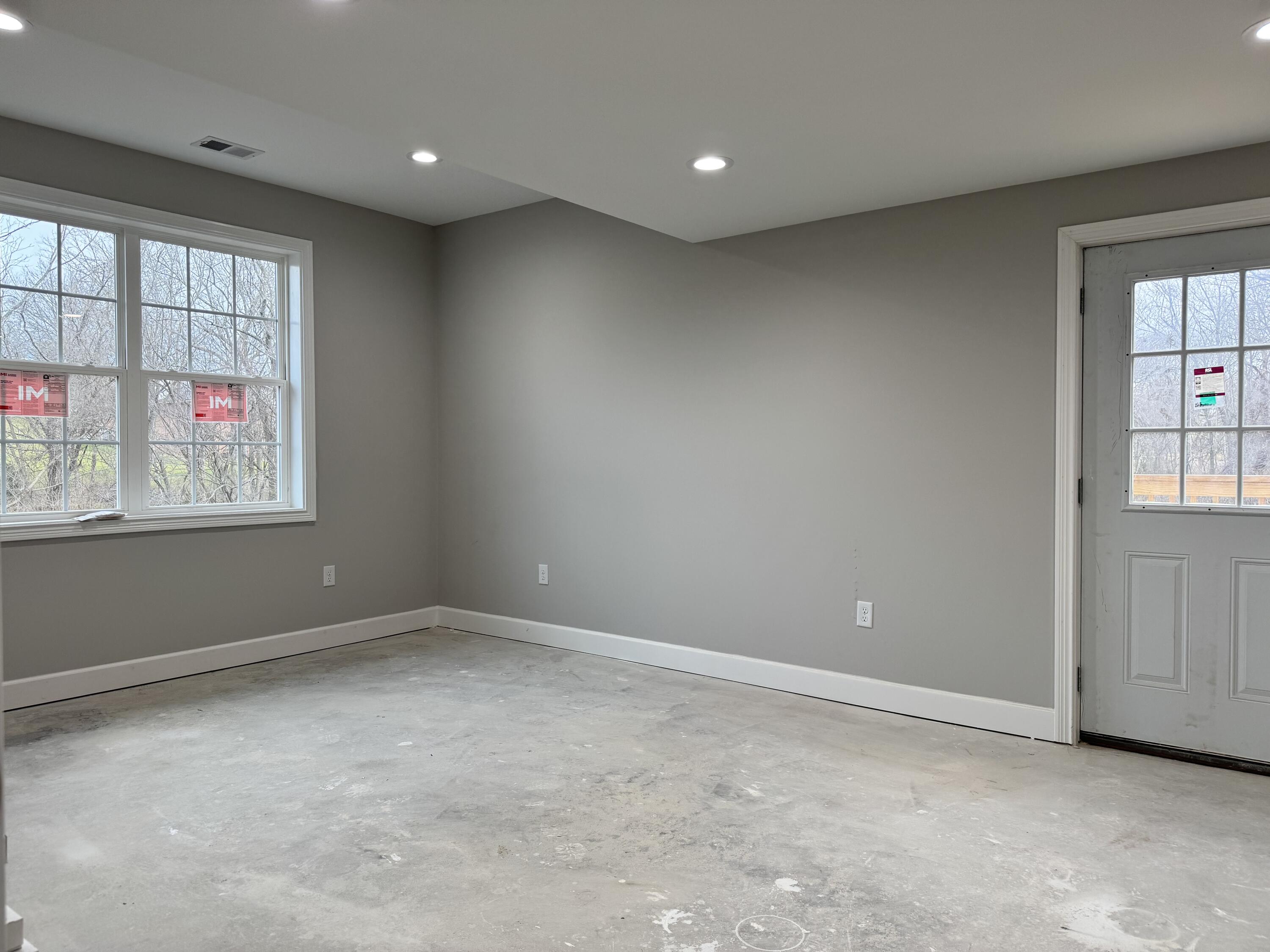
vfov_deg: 56.8
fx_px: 881
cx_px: 635
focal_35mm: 24
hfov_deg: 71.6
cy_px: 476
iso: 100
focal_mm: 6.76
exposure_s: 1/120
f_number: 1.78
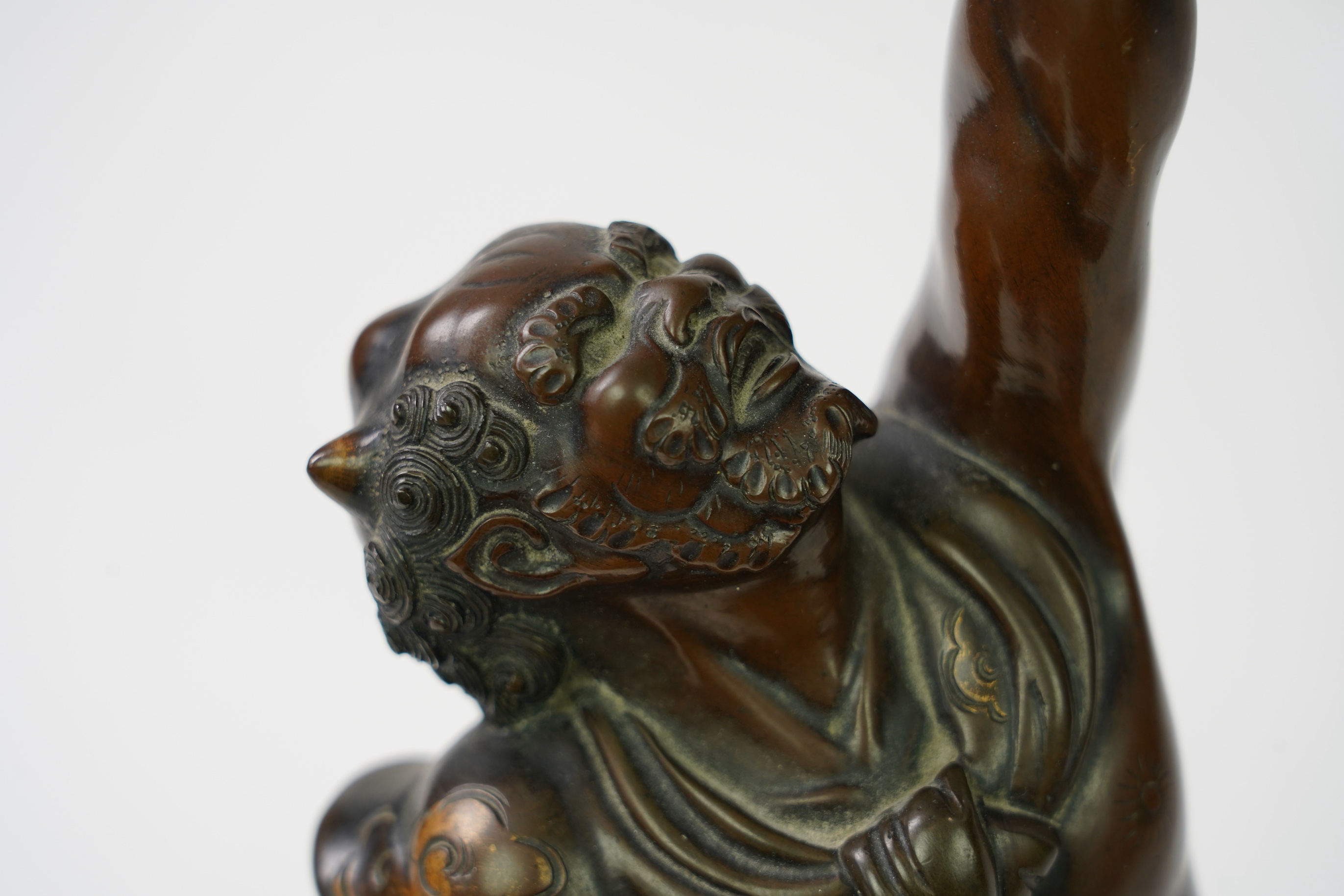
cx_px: 672
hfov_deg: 19.5
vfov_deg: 13.0
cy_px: 448
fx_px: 3920
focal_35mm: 105
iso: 500
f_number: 7.1
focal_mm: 105
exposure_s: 1/125
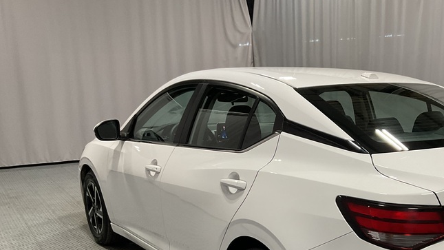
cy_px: 241
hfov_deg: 42.6
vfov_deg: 24.5
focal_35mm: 47
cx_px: 324
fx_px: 553
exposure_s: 1/120
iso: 64
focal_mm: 3
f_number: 1.8
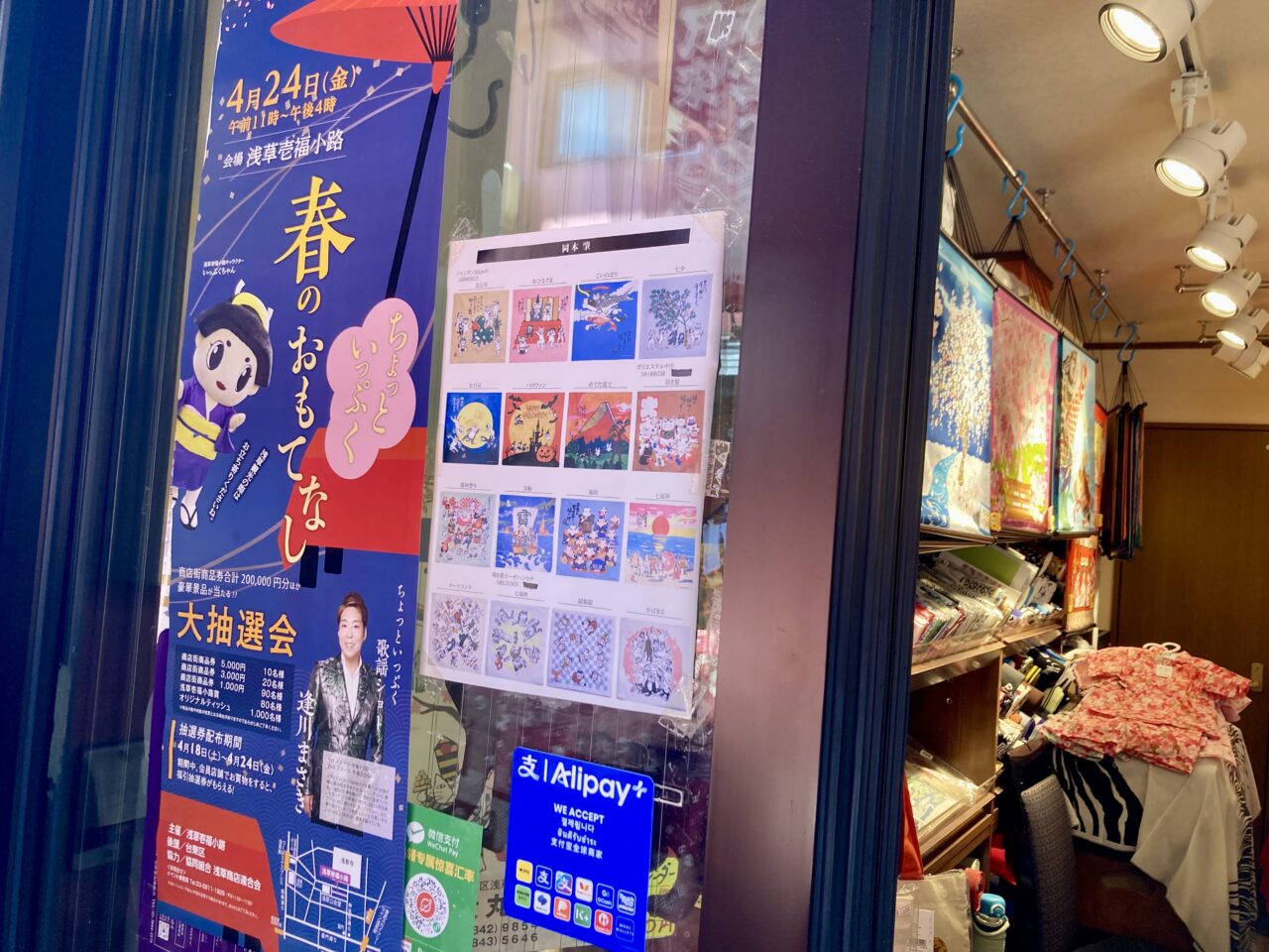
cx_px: 634
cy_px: 476
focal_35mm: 28
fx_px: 1026
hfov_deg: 63.4
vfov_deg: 49.7
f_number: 1.8
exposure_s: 1/100
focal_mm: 3.99
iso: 64
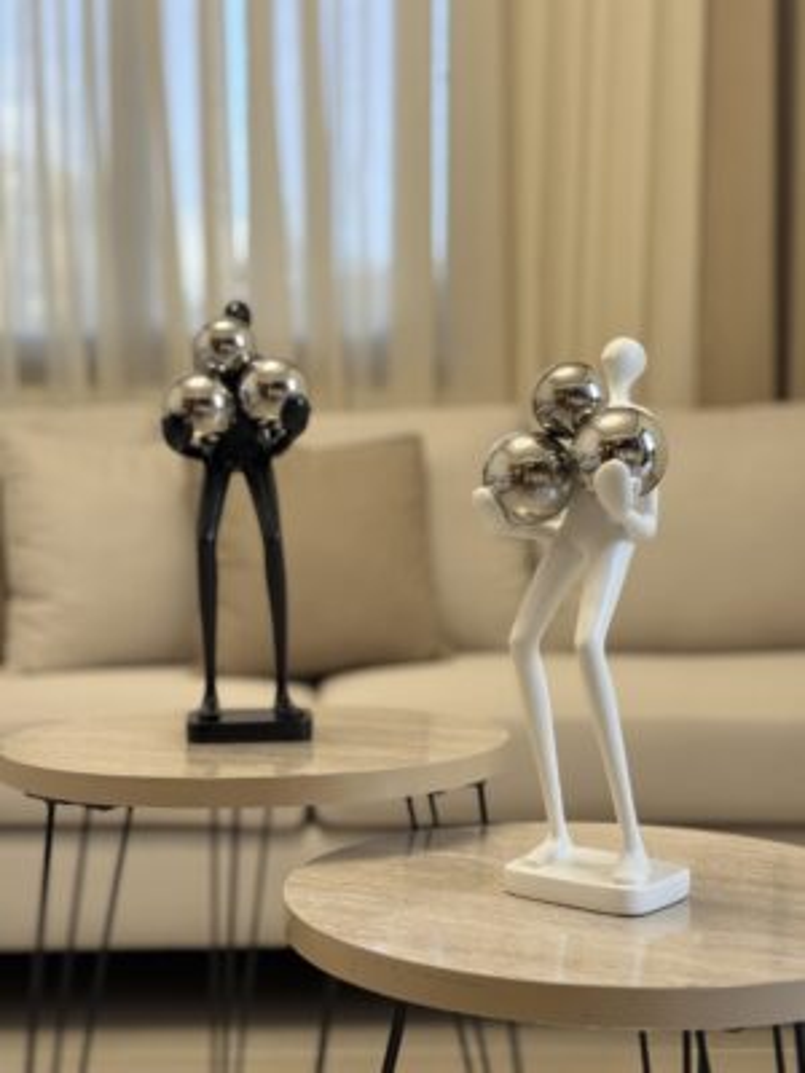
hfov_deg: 30.3
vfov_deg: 39.7
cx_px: 402
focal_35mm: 48
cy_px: 536
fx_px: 1488
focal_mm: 6.76
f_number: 1.78
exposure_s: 1/121
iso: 50
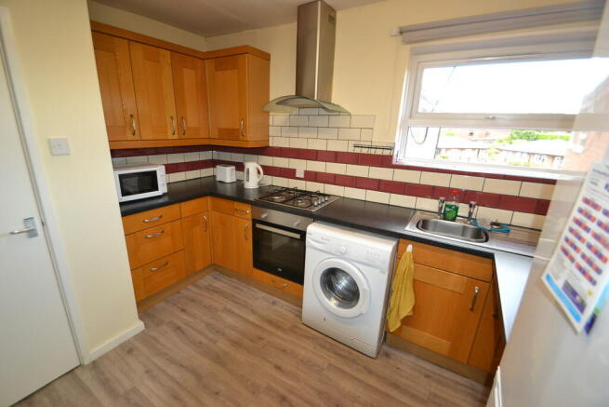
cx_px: 304
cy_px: 204
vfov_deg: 77.4
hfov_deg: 100.4
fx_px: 254
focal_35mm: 15
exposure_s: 1/60
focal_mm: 10
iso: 500
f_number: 3.5
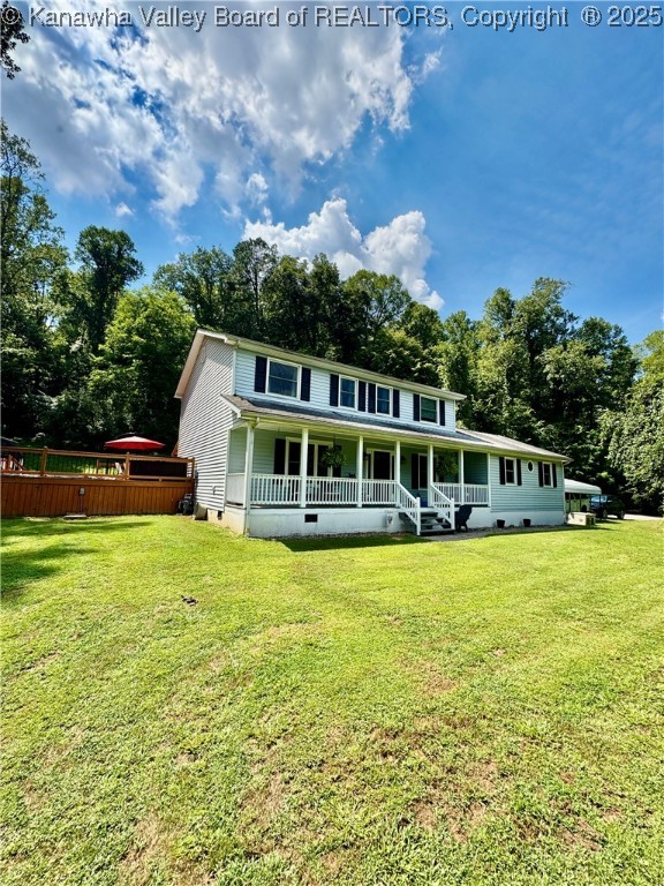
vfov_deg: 102.1
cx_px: 332
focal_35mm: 14
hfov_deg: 85.7
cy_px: 443
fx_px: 358
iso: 40
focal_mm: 2.22
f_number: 2.2
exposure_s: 1/1198
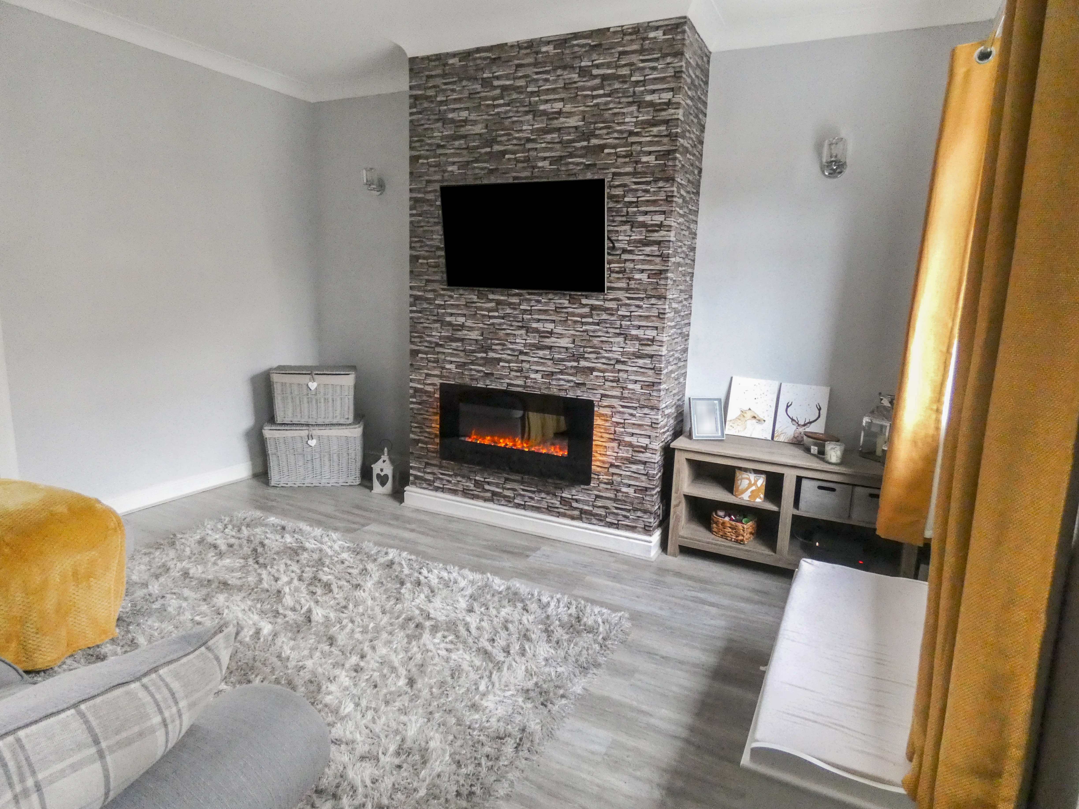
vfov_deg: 66.0
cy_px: 404
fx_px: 623
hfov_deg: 81.7
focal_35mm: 20
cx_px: 540
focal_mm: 3.6
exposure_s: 1/60
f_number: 2.8
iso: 800
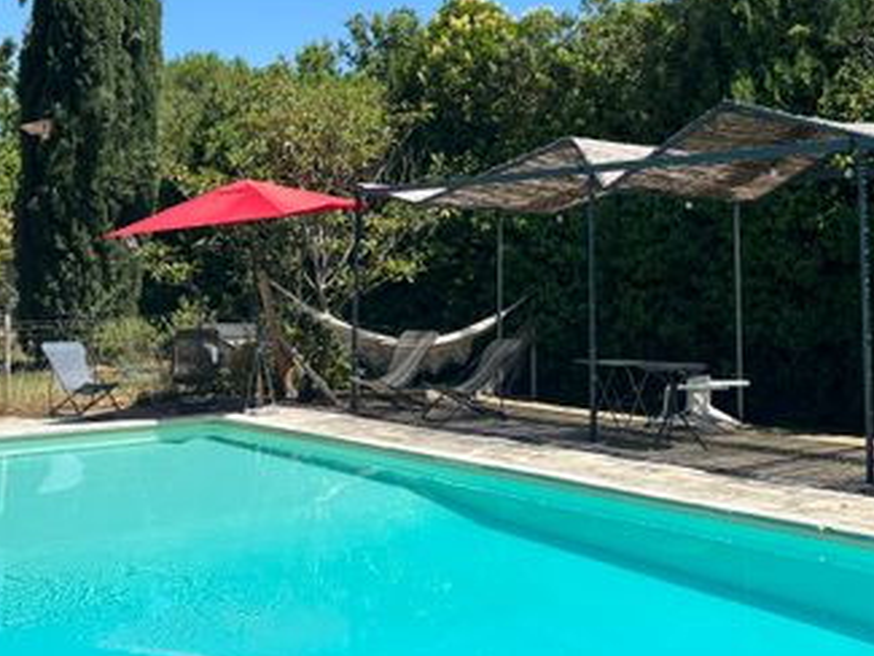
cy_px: 134
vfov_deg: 29.6
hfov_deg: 39.6
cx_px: 463
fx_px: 1212
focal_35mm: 48
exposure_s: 1/2933
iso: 50
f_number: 1.6
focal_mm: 5.96
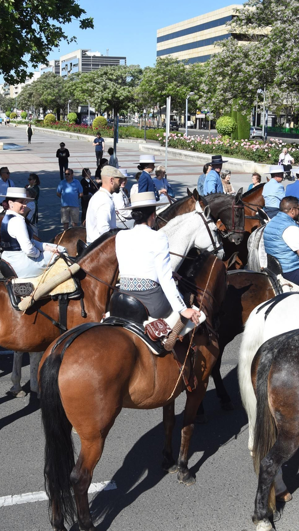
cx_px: 145
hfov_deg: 23.5
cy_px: 262
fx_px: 719
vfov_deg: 40.6
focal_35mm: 51
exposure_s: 1/320
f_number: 9
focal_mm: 32
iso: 100
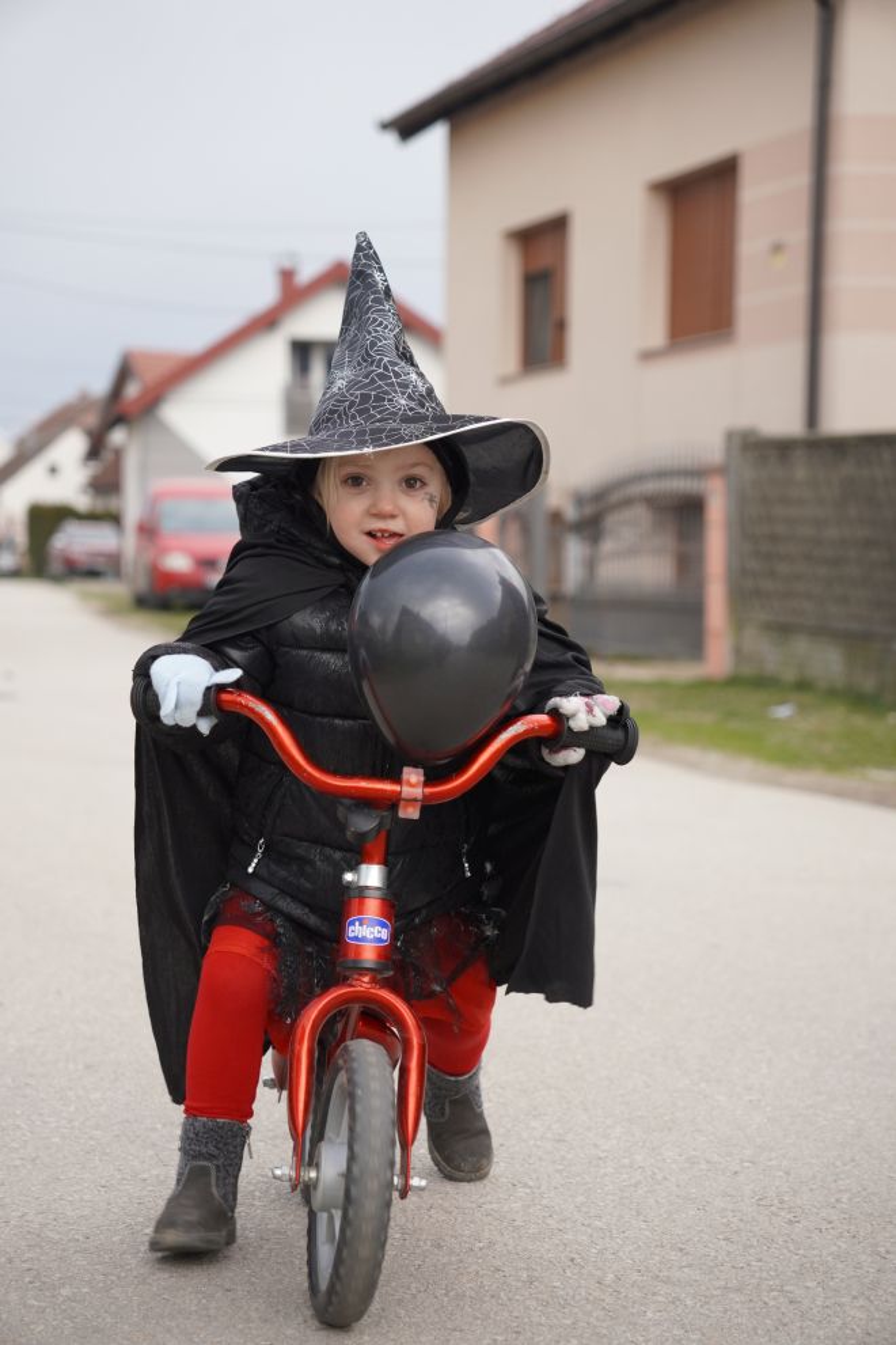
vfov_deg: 27.0
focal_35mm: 75
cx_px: 448
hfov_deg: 18.2
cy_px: 672
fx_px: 2800
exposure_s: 1/250
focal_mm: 50
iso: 400
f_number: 3.2
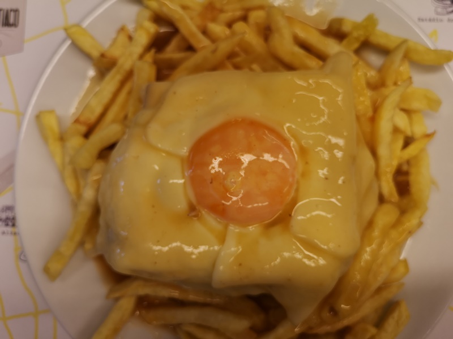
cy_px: 170
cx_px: 226
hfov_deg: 65.3
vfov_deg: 51.4
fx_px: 353
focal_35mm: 27
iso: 64
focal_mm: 3.95
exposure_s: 1/100
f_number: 1.8
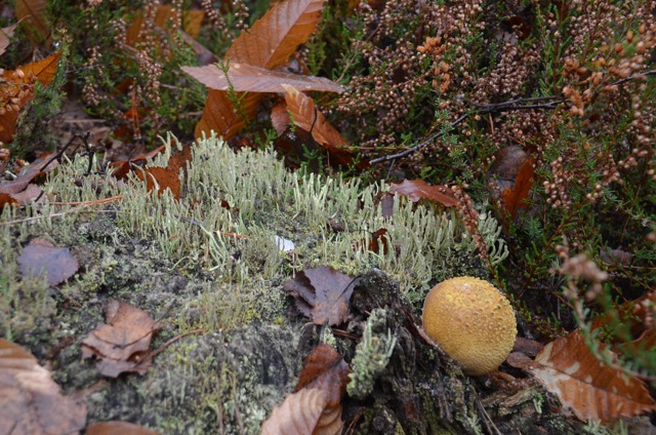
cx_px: 328
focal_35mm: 57
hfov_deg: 35.1
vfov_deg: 23.7
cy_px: 218
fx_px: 1037
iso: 640
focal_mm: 38
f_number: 5.6
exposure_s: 1/125
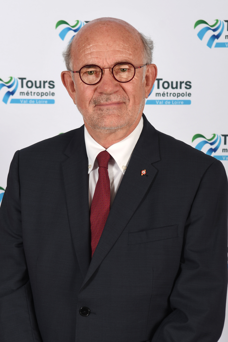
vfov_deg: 24.6
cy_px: 171
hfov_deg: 16.6
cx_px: 114
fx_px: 784
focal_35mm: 82
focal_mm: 55
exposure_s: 1/200
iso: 100
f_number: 6.3
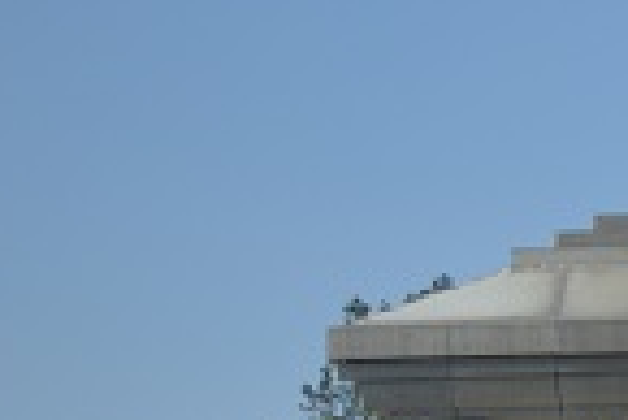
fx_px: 2794
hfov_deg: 12.0
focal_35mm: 160
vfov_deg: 8.6
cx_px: 1074
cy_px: 303
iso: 100
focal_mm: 28
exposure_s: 1/1000
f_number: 4.5
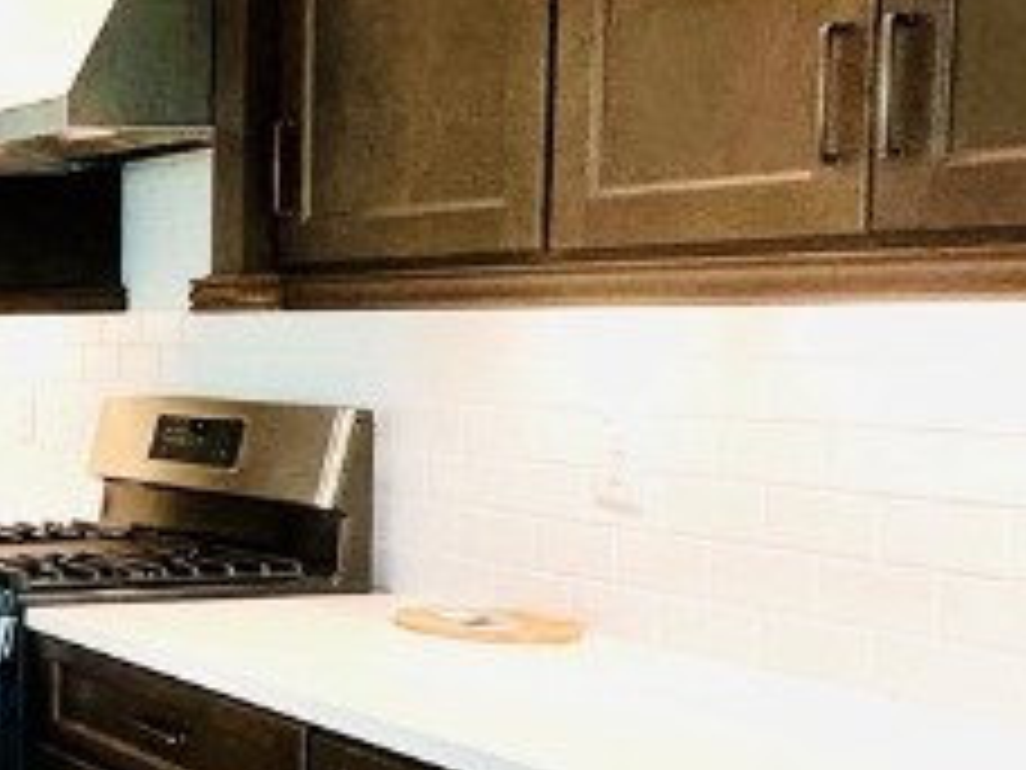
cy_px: 486
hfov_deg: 23.4
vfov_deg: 23.2
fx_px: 1867
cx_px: -585
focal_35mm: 63
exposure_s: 1/120
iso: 100
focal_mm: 2.22
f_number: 2.2
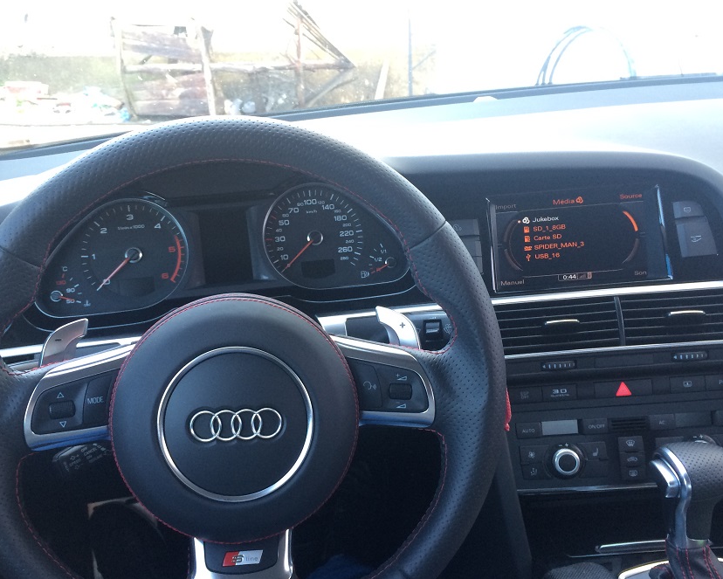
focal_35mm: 35
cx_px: 334
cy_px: 303
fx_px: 749
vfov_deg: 42.2
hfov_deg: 51.5
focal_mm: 4.15
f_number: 2.2
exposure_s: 1/30
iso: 80
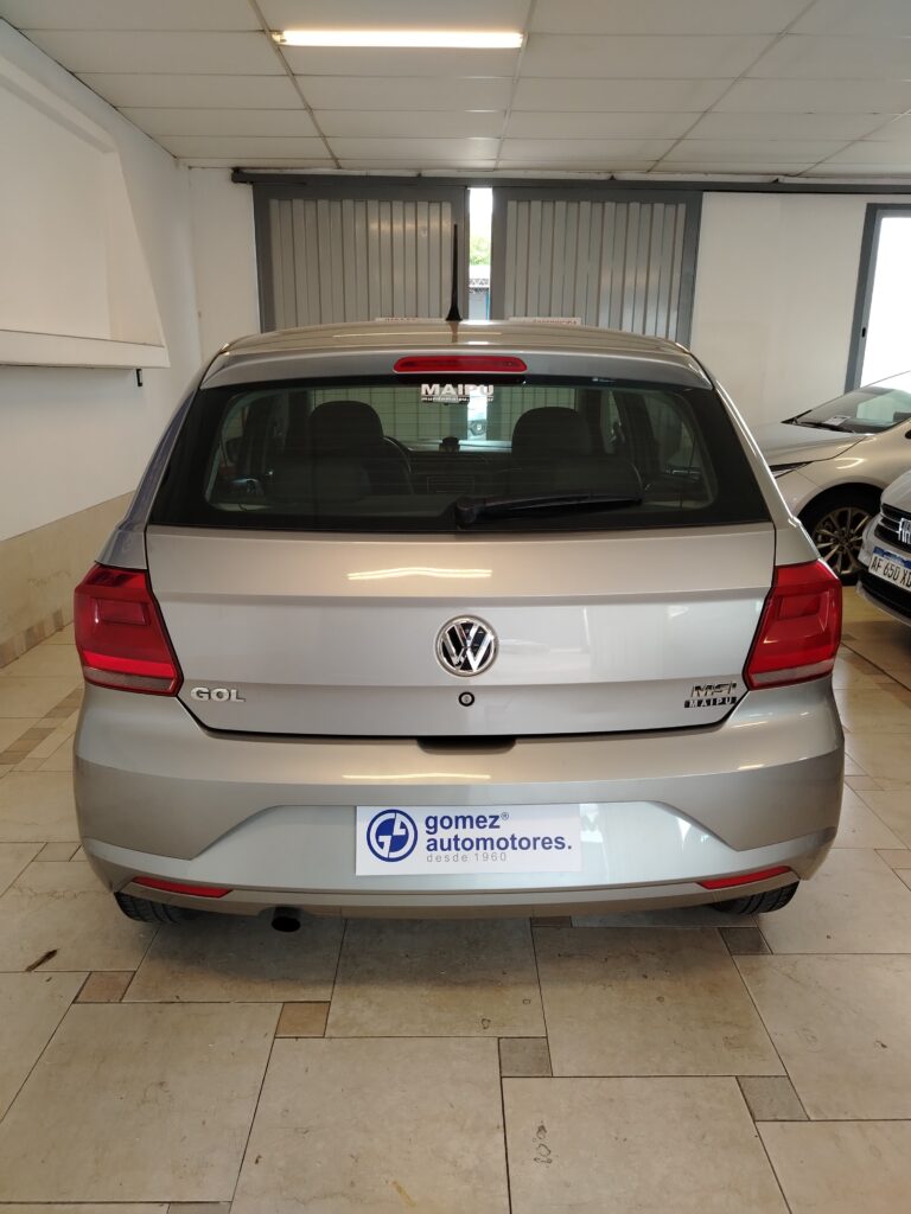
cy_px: 607
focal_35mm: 24
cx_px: 456
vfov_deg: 71.6
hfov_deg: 56.8
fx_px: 842
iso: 625
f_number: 1.75
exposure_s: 1/50
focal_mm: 5.25
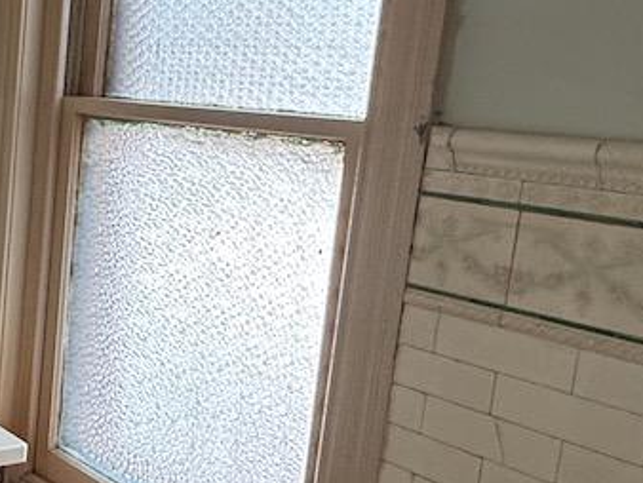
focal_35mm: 53
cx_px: -166
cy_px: 228
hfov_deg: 29.8
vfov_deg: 27.6
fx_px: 985
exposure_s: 1/99
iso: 160
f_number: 2.2
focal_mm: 2.22
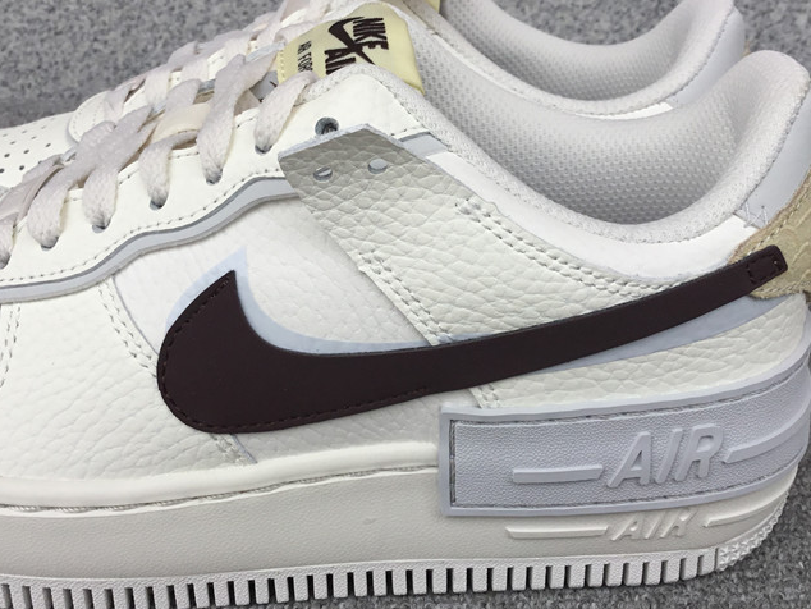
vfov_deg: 32.9
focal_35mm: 44
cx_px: 404
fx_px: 1031
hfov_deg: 42.9
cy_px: 278
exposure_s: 1/289
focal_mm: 3.3
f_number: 2.4
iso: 25
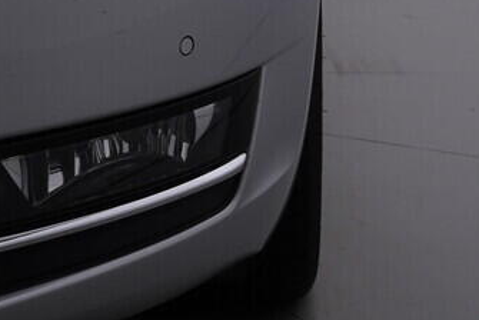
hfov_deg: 18.5
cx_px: 360
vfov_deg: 12.3
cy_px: -12
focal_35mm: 110
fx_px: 1465
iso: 125
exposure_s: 1/160
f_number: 5.6
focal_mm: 24
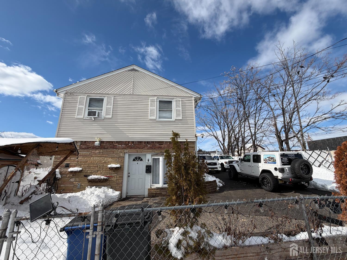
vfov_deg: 85.7
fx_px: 140
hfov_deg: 102.1
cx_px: 174
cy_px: 130
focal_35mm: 14
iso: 20
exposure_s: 1/1235
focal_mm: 2.22
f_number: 2.2
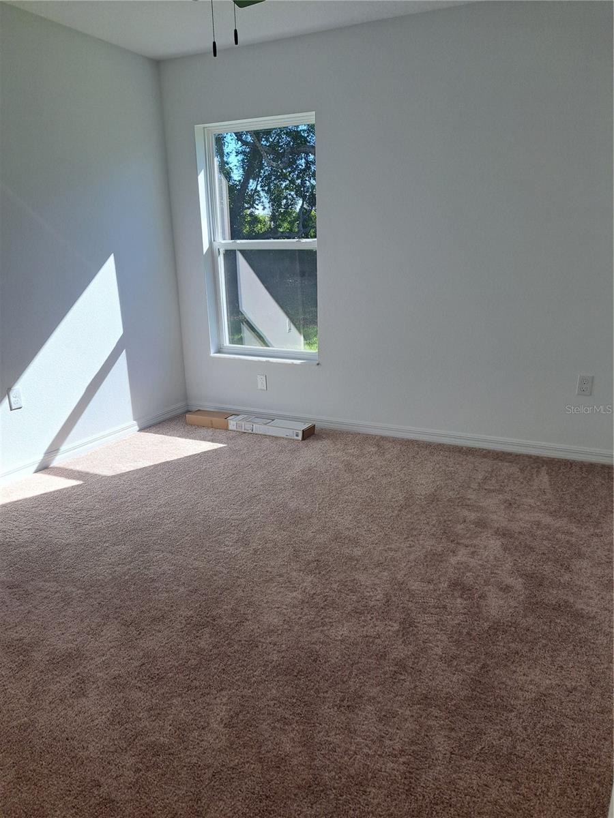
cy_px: 409
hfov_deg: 56.8
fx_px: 568
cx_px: 307
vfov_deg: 71.6
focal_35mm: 24
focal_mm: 5.23
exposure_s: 1/307
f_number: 1.8
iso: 50
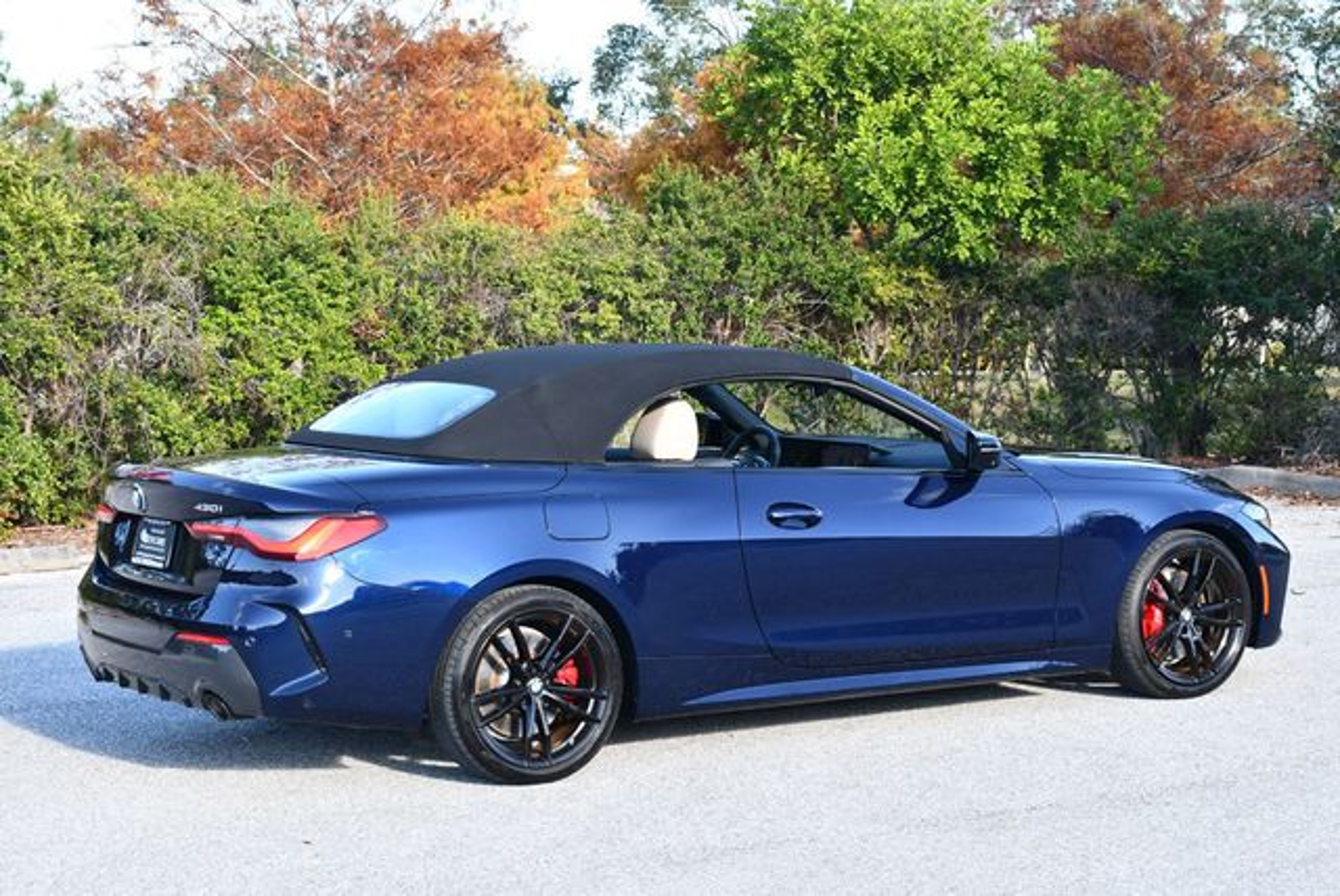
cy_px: 448
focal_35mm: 72
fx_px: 2682
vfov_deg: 19.0
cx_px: 670
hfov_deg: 28.0
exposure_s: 1/250
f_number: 5.6
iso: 360
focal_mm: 36
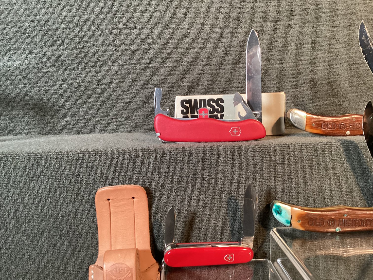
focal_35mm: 31
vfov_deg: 45.4
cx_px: 186
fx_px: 334
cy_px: 140
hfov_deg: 58.3
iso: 320
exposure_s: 1/33
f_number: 2.4
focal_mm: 3.3
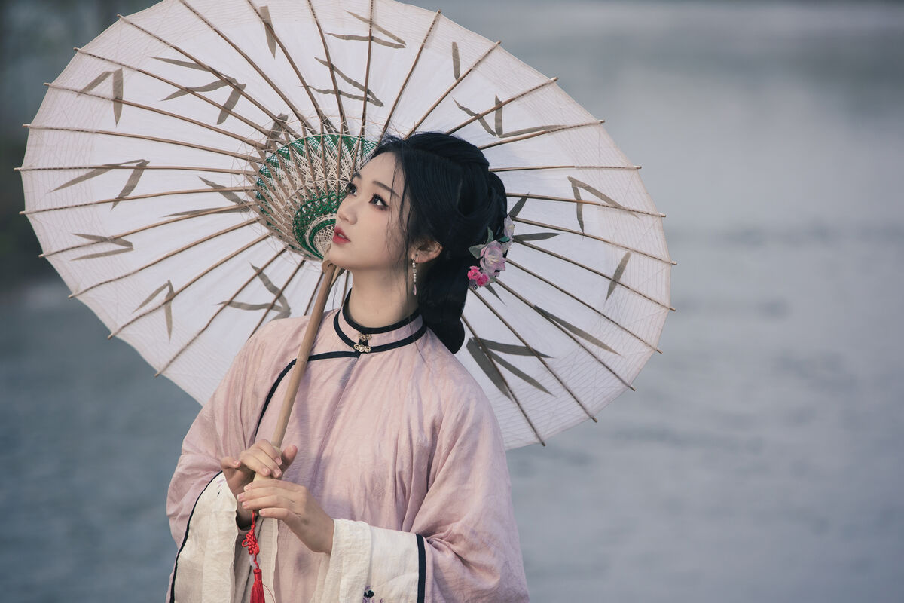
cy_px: 302
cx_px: 452
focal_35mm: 200
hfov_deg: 10.3
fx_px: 5022
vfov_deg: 6.9
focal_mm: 200
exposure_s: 1/200
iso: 320
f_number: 5
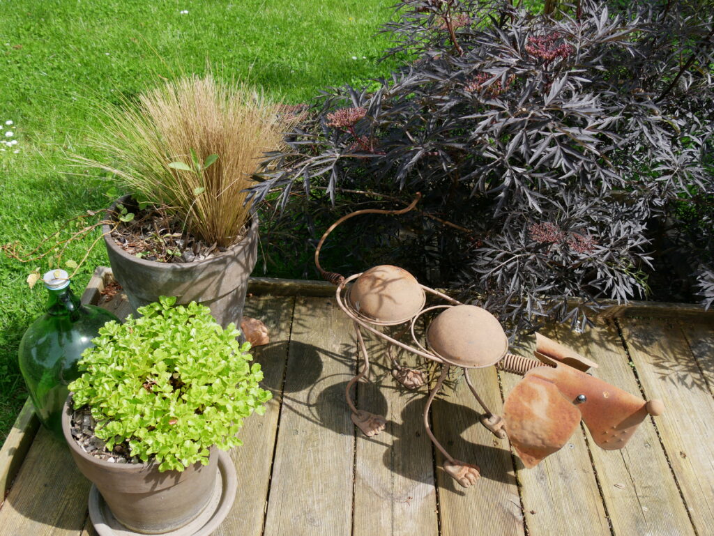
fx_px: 702
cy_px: 268
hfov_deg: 53.9
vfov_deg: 41.8
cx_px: 357
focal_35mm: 34
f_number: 6.3
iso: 200
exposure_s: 1/250
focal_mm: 17
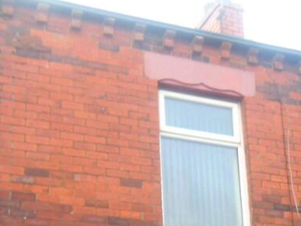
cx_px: 143
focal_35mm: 67
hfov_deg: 28.9
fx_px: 583
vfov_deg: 21.0
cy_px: 243
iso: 80
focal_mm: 4.5
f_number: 3
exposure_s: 1/30
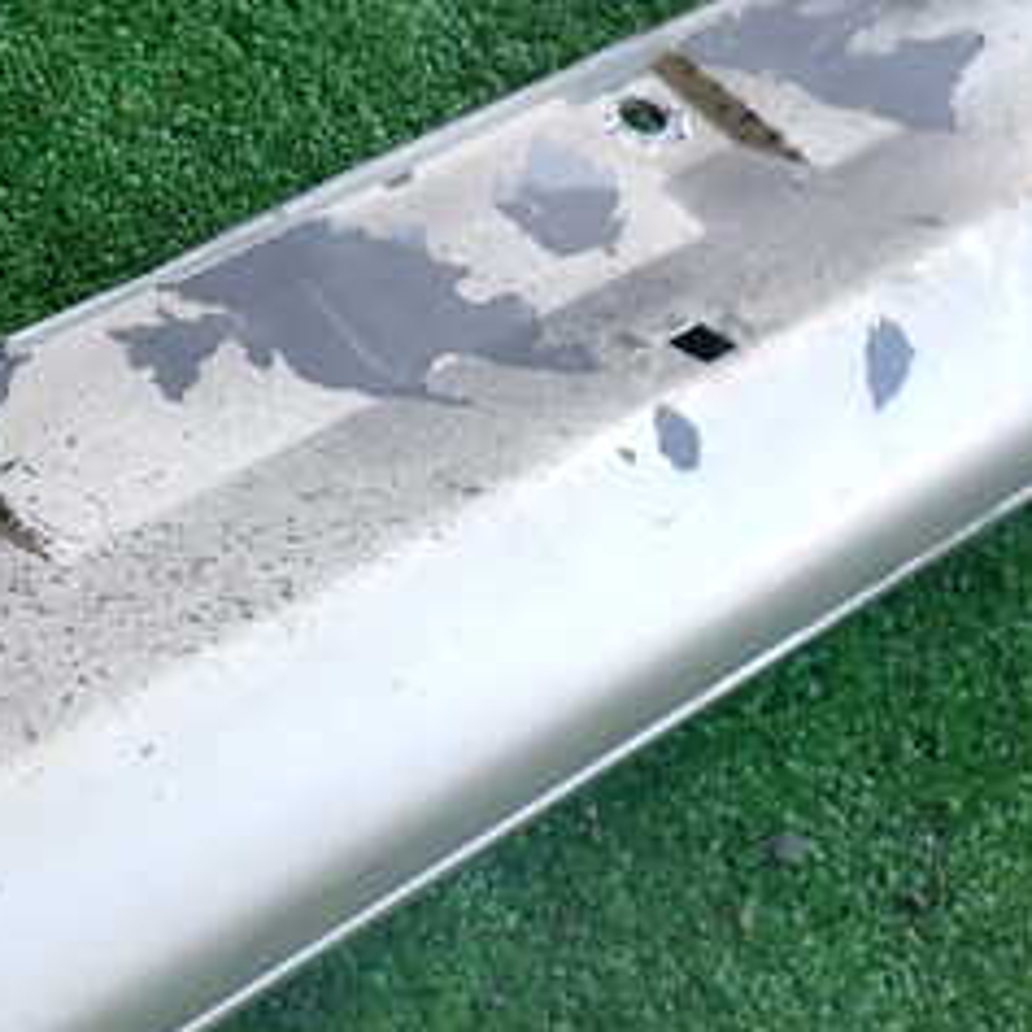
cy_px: 492
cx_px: -183
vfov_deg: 25.7
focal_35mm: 67
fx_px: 2260
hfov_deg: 23.6
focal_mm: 5.4
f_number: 2.3
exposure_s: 1/125
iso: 200
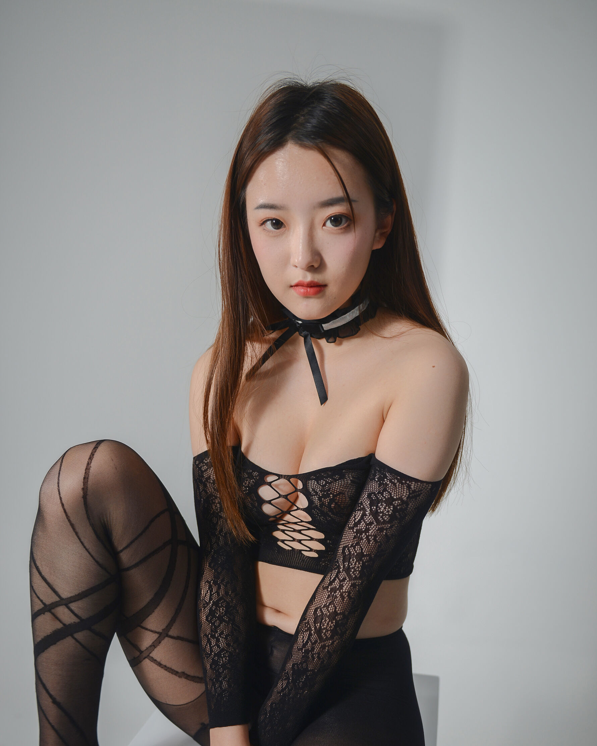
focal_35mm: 33
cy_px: 441
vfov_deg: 53.9
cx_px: 296
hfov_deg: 44.6
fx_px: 729
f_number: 2.8
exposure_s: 1/100
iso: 200
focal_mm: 29
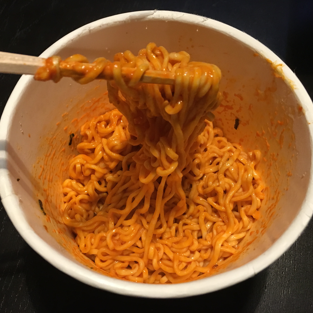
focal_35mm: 35
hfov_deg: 47.2
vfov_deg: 47.2
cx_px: 150
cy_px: 153
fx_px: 358
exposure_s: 1/25
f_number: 2.2
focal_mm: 4.15
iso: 200
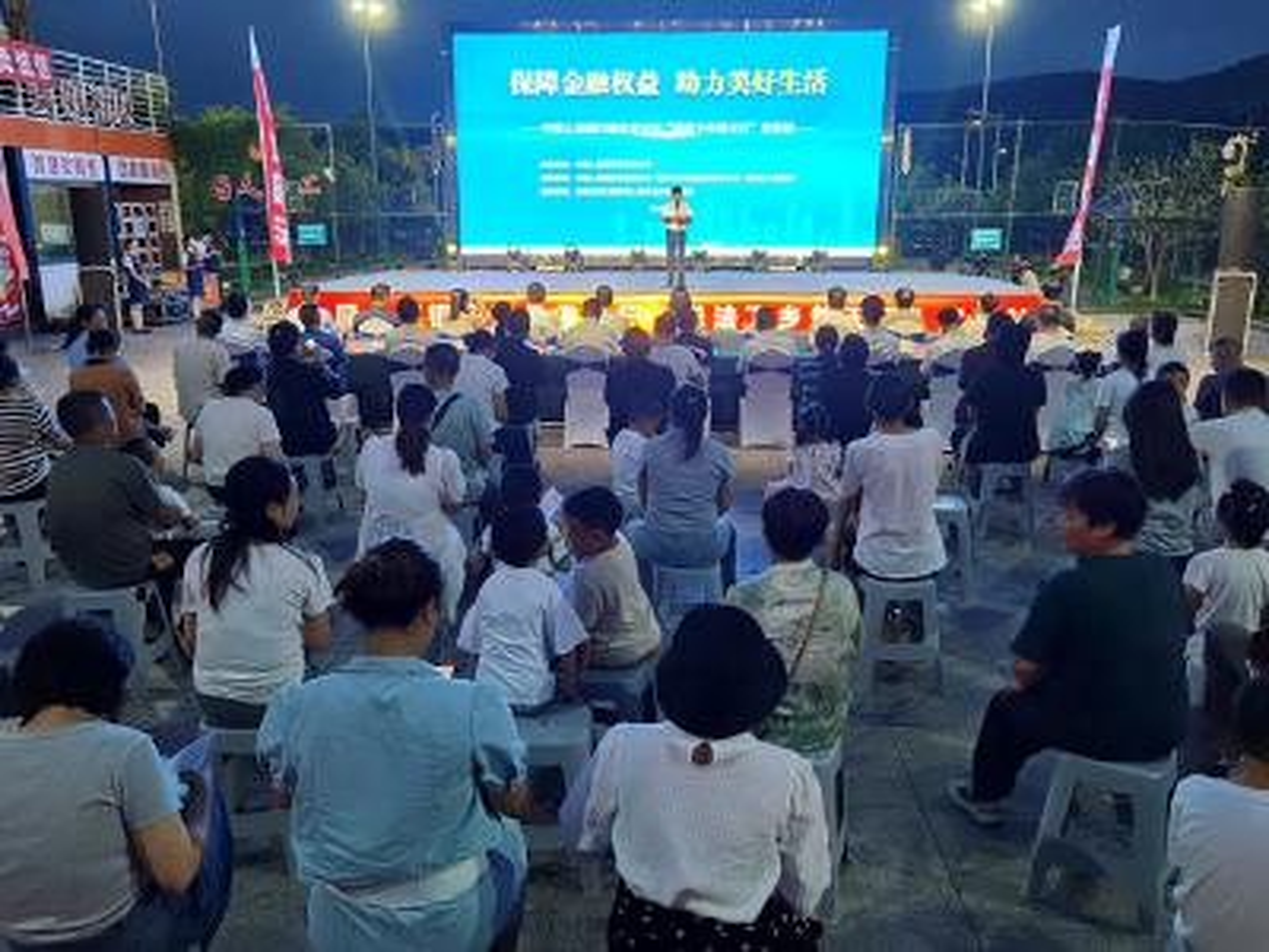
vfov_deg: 51.4
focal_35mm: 27
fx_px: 990
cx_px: 634
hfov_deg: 65.3
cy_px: 476
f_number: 1.9
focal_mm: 6.71
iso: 50
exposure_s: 1/100
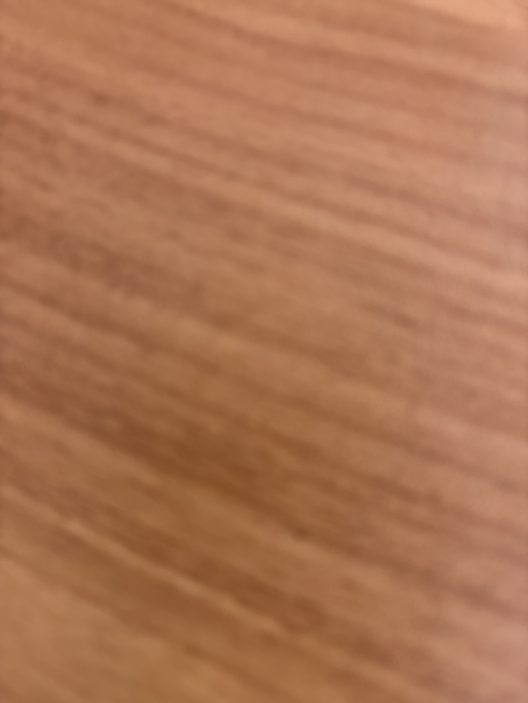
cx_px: 264
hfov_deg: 53.1
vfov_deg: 67.3
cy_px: 352
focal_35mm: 26
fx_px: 529
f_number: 1.6
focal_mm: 5.96
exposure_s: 1/30
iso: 800
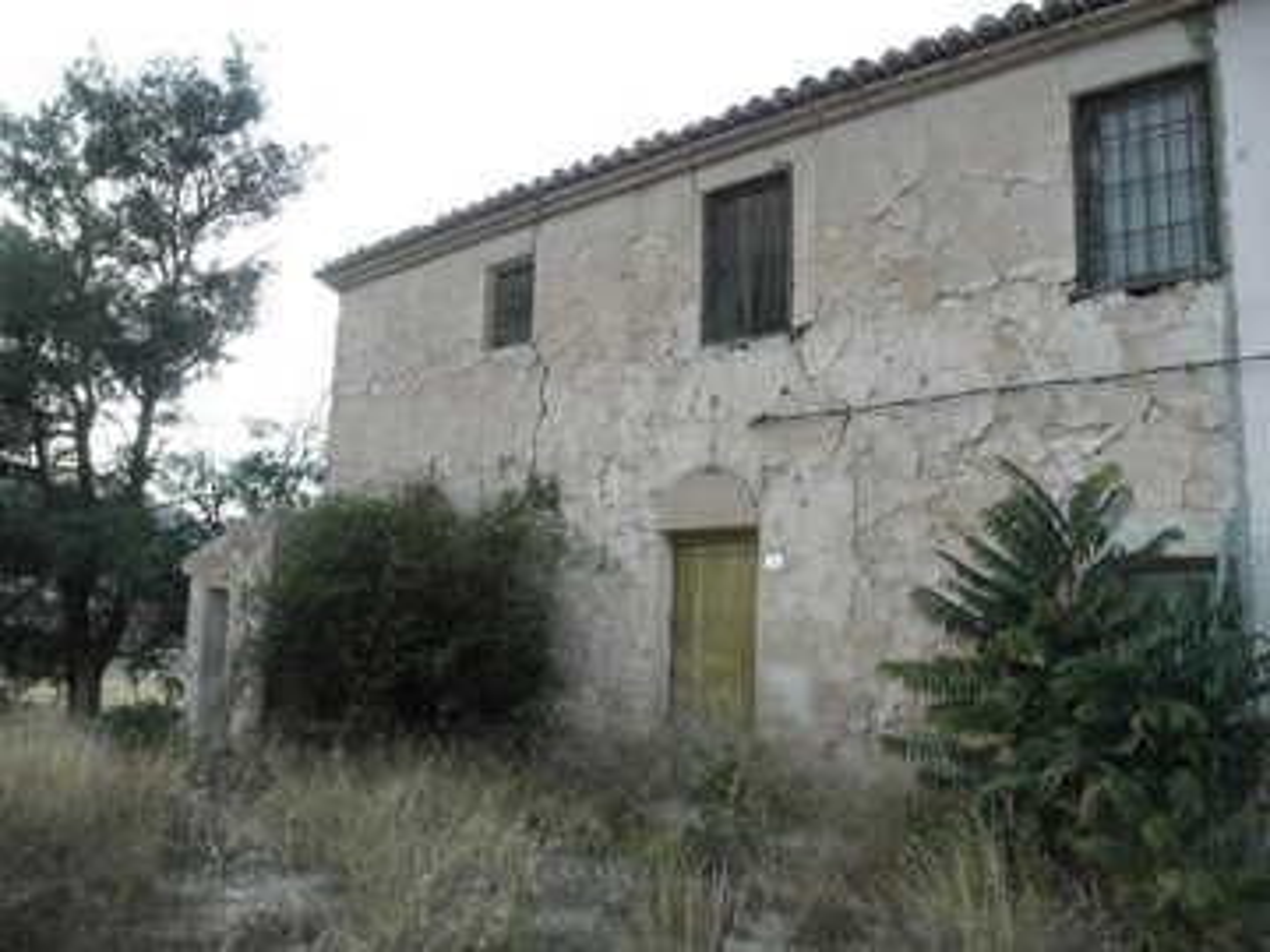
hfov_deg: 63.4
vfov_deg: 49.7
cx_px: 635
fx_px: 1027
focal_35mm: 28
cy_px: 476
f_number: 3
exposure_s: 1/80
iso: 64
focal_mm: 5
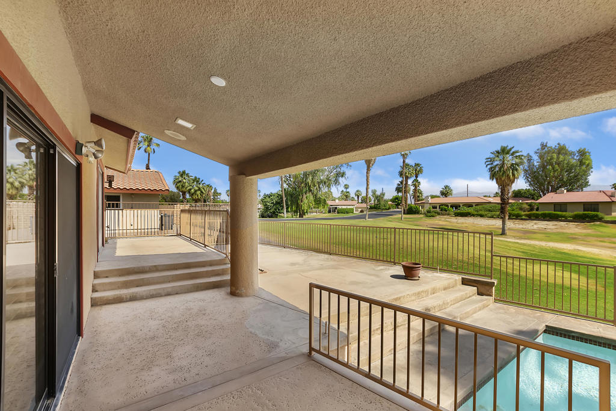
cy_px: 206
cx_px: 308
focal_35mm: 15
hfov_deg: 100.4
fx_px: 257
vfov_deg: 77.3
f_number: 8
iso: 100
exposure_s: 1/160
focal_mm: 10
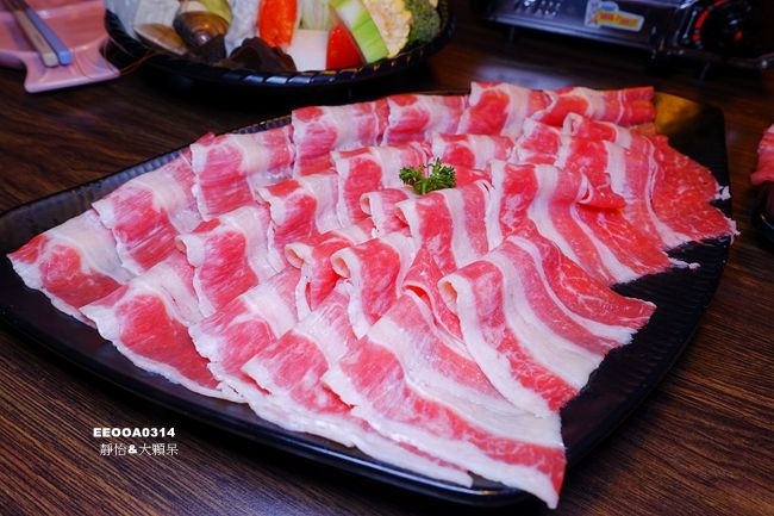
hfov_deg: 73.8
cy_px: 258
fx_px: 516
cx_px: 387
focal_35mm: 24
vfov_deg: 53.1
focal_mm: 8.8
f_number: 3.5
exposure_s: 1/80
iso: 125
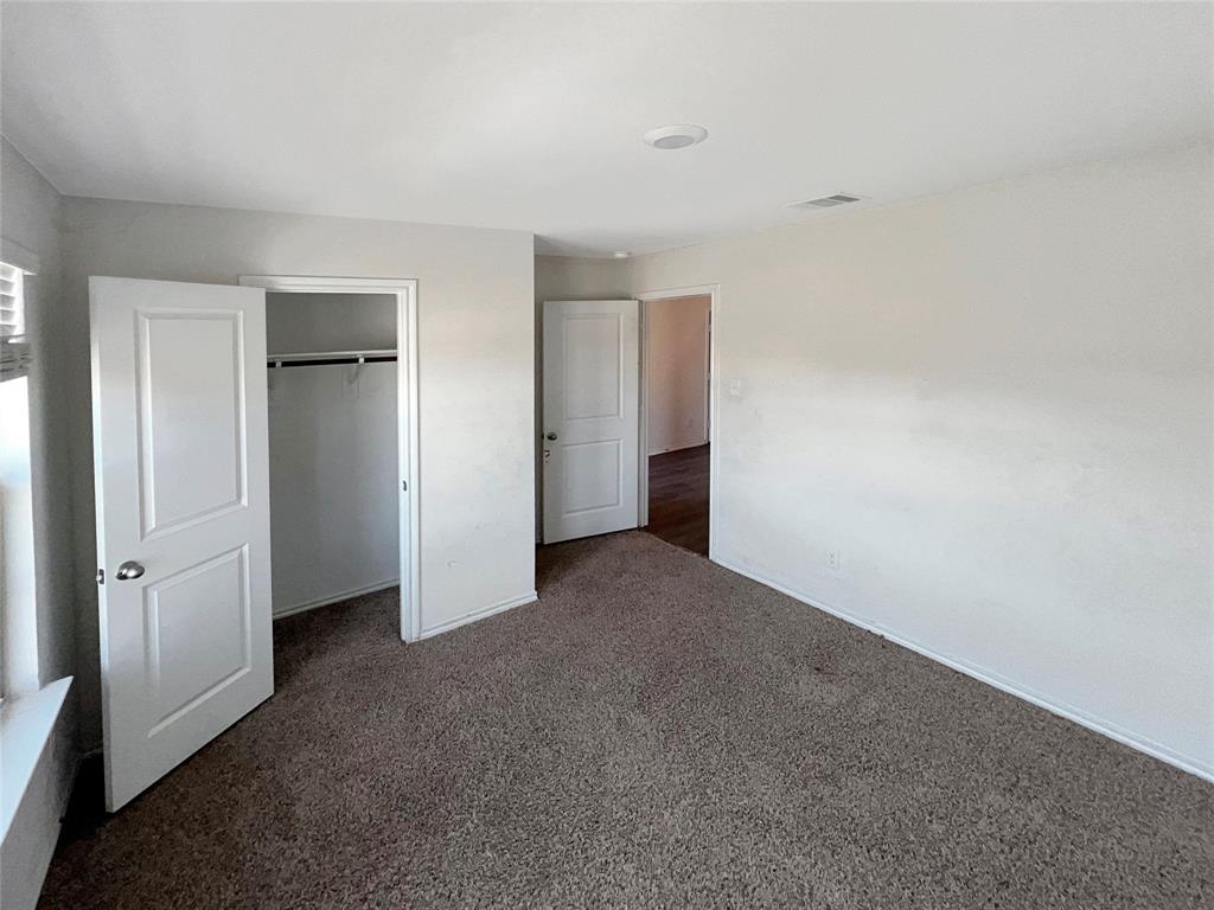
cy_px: 455
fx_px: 456
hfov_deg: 106.2
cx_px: 607
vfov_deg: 89.9
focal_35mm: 13
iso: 80
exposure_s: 1/121
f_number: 1.8
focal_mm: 1.57
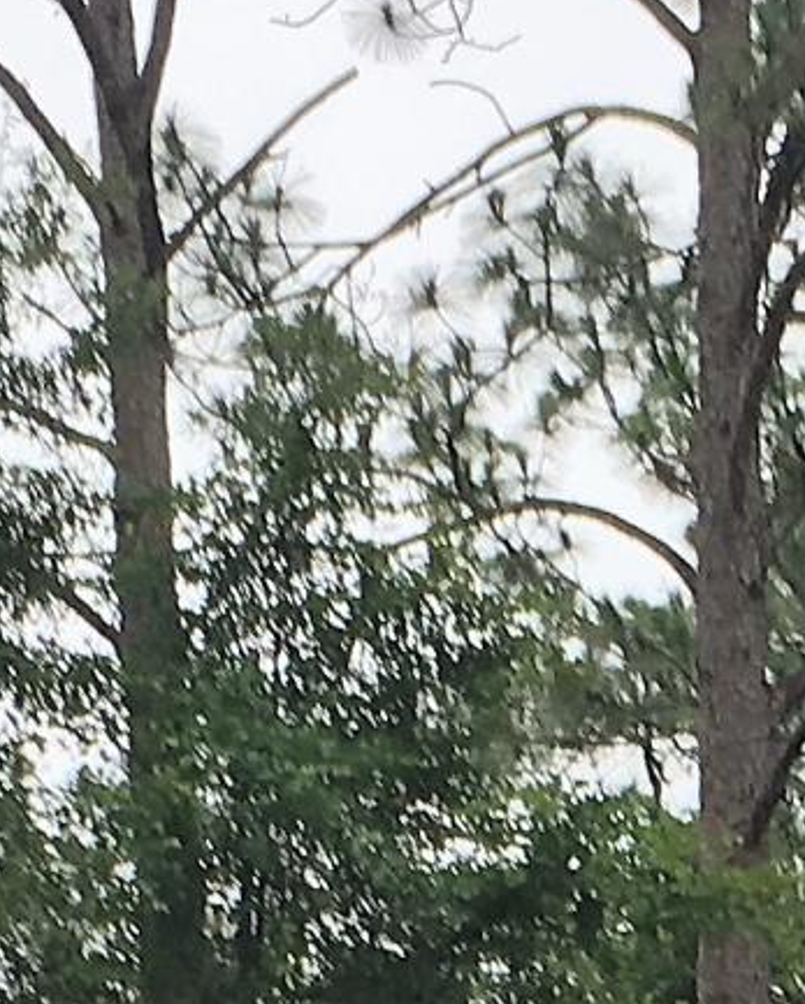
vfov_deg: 9.5
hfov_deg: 7.8
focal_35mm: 196
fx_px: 5831
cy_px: 1612
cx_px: 1056
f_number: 2.2
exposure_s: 1/60
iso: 25
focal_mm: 4.15
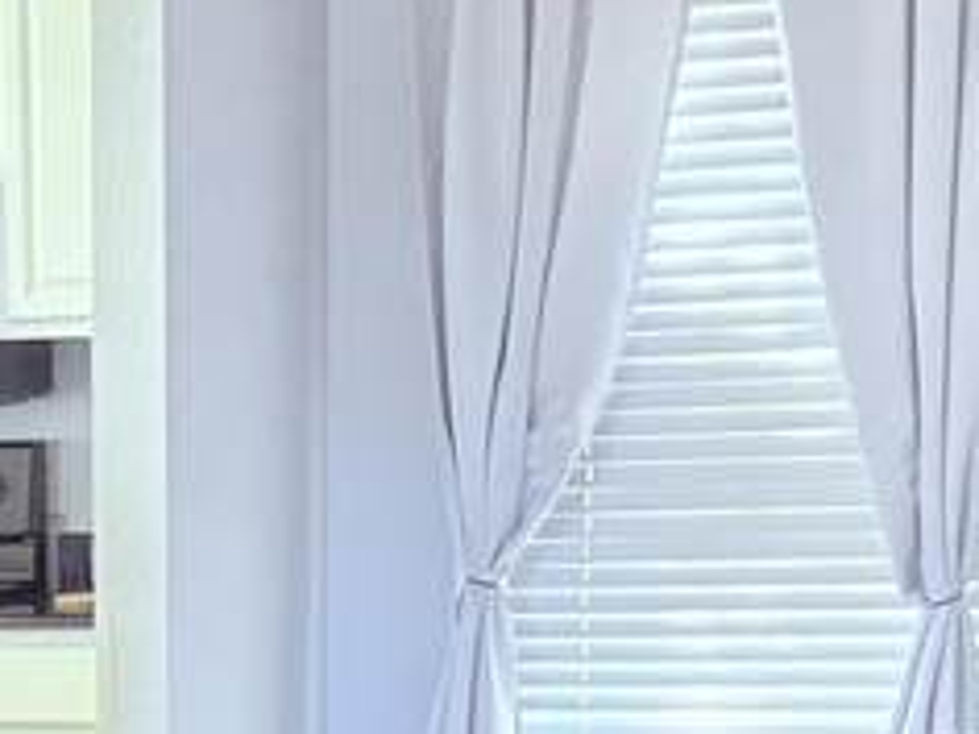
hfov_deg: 14.7
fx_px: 3677
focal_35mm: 130
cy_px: 1078
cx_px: -203
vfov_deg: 11.0
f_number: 1.78
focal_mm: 6.76
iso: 500
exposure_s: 1/60
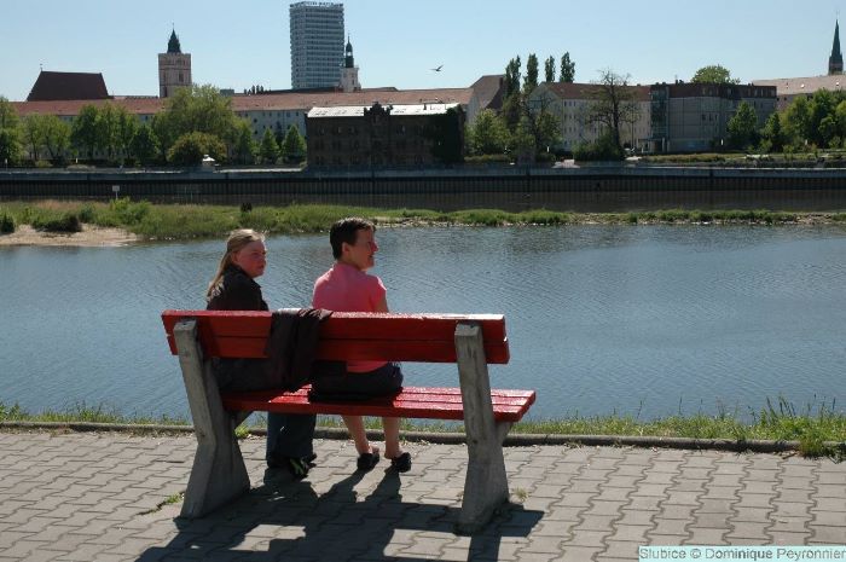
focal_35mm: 57
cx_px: 423
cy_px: 281
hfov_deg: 35.1
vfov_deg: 23.7
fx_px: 1338
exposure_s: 1/350
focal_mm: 38
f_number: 9.5
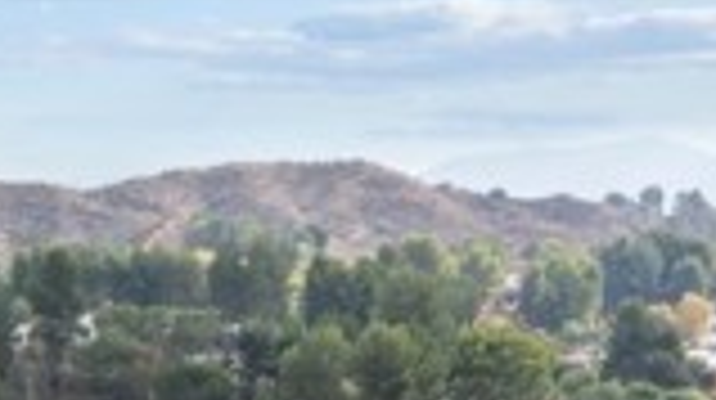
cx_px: -320
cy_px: 944
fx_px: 2238
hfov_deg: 16.7
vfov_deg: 9.2
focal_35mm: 118
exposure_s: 1/60
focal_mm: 10.26
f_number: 2.8
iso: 100
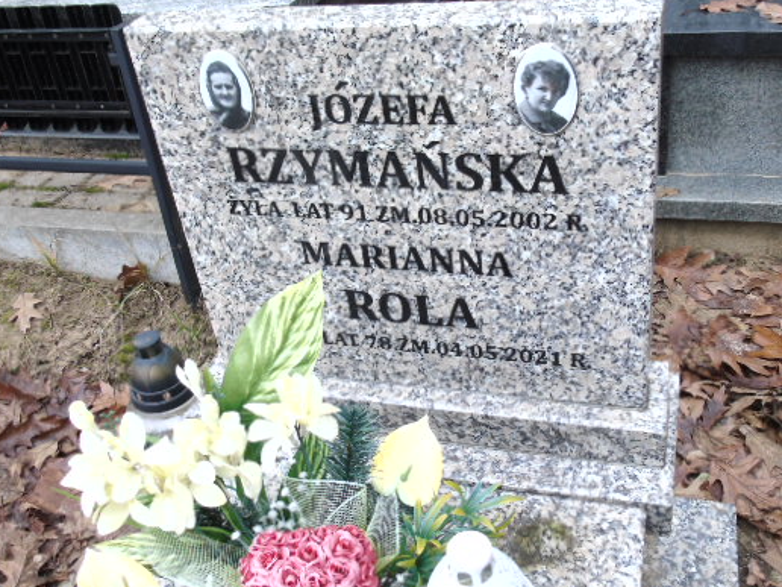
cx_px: 420
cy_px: 282
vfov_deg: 39.7
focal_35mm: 36
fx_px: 813
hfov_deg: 51.3
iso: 160
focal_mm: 5.2
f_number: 3.6
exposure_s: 1/30
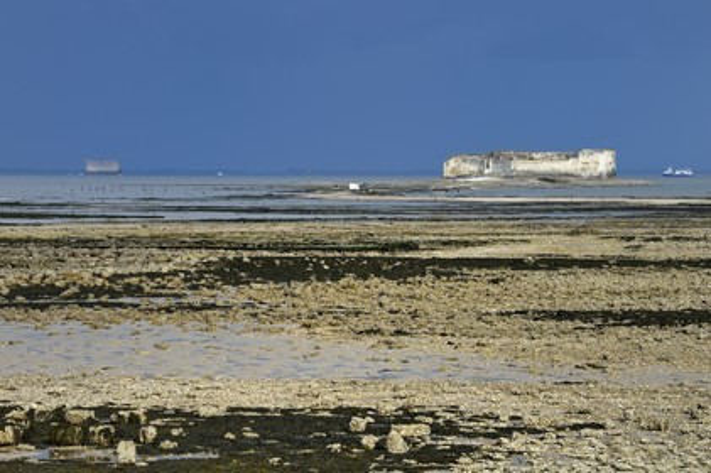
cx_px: 356
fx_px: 3947
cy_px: 236
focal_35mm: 200
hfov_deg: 10.3
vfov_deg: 6.9
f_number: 9
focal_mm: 200
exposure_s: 1/320
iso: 200
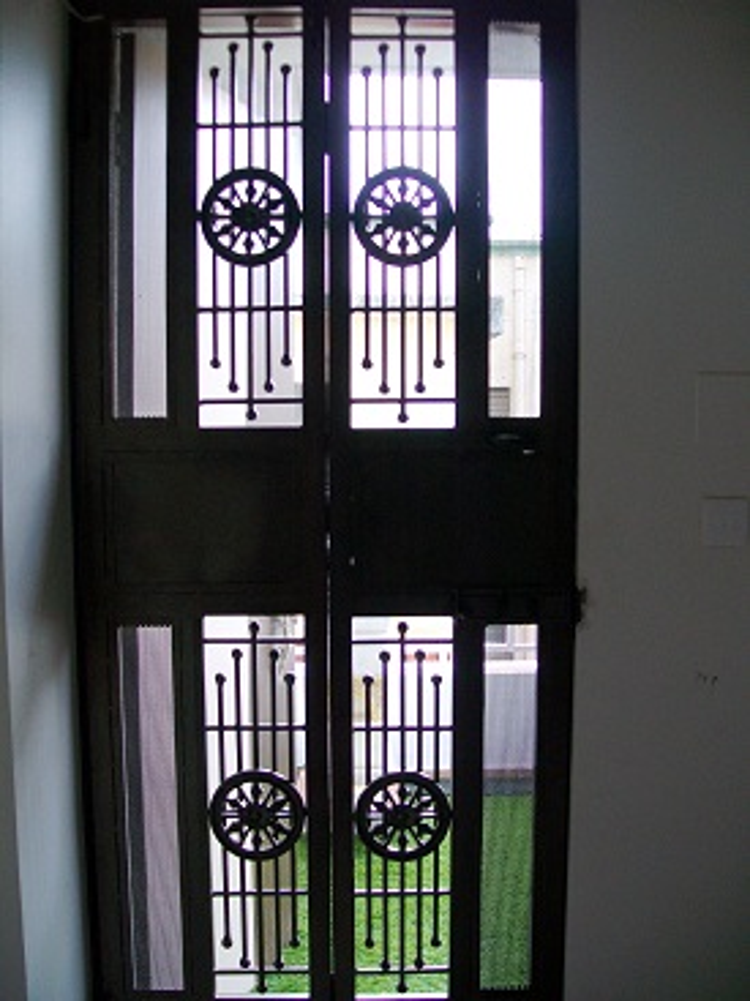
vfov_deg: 54.0
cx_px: 375
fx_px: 983
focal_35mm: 34
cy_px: 500
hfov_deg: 41.8
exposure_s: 1/125
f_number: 2.7
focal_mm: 6.1
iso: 81
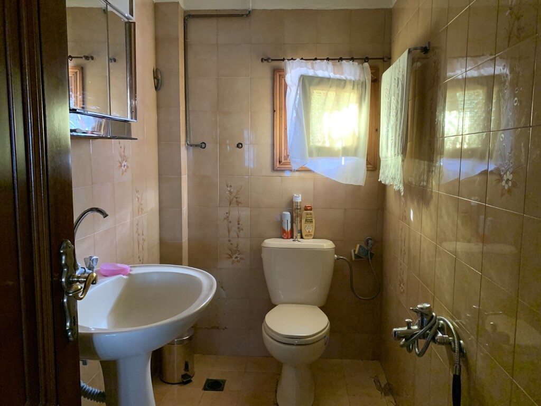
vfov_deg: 53.1
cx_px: 270
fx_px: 406
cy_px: 203
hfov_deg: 67.3
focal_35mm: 26
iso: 400
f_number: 1.8
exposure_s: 1/58
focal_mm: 4.25
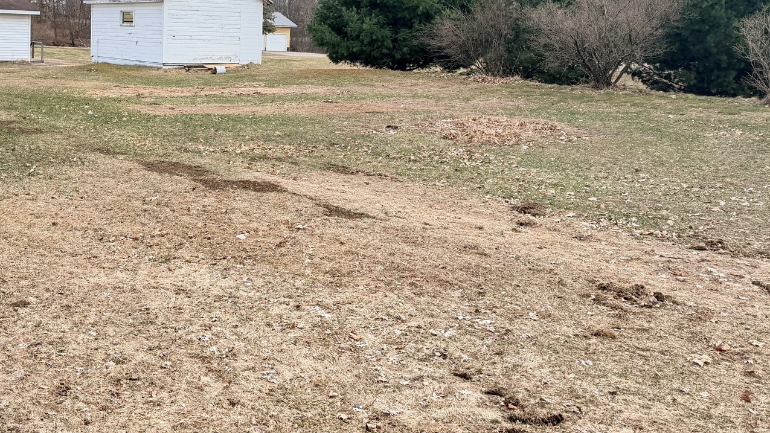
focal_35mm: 42
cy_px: 87
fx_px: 857
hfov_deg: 46.6
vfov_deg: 27.8
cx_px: 194
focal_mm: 6.76
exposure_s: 1/1192
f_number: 1.78
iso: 100
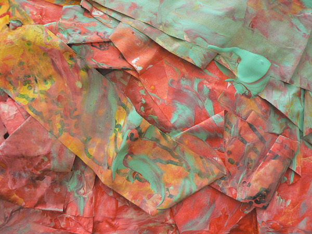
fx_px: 324
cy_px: 117
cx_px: 156
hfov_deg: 51.4
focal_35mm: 36
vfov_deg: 39.7
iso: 400
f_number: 2.8
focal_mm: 6
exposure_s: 1/60
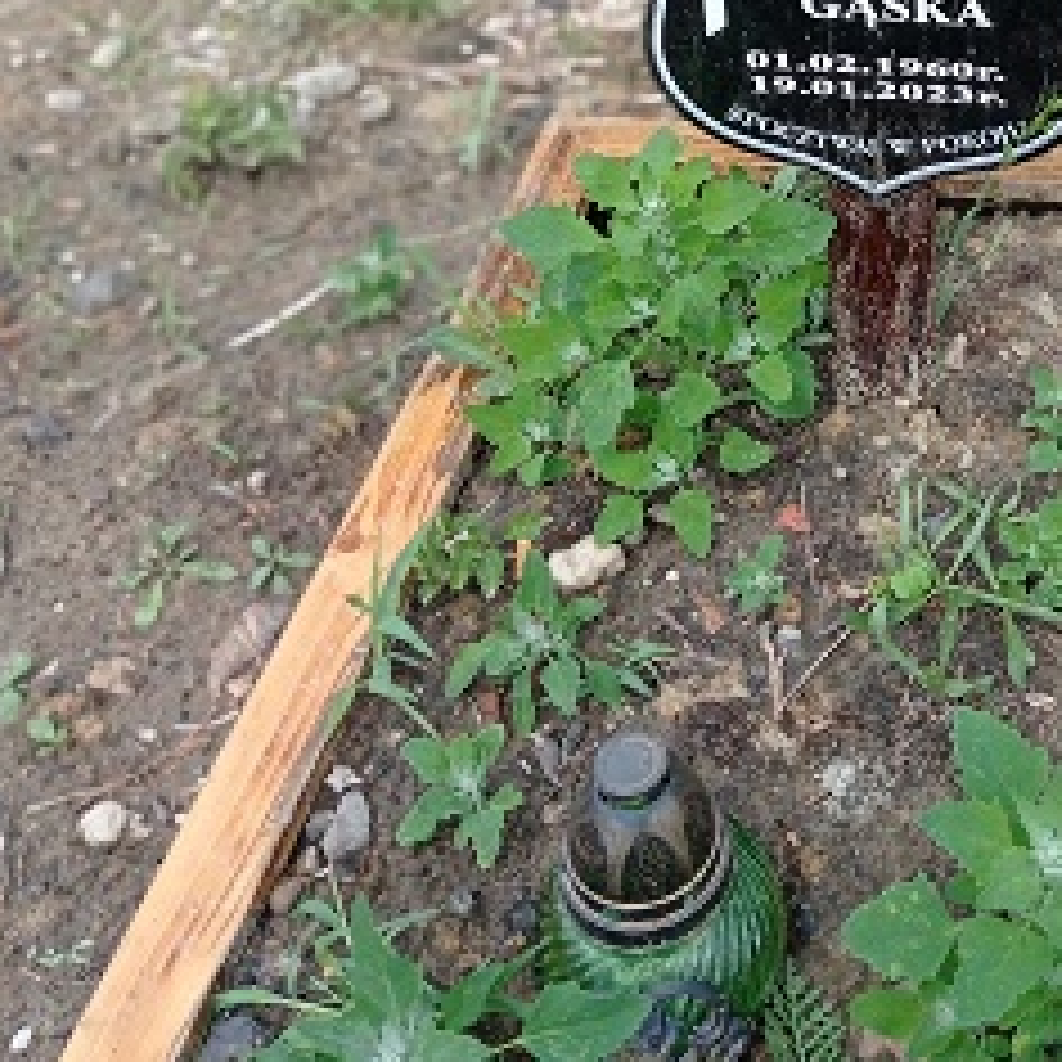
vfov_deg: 27.0
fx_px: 2083
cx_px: 914
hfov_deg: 27.8
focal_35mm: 60
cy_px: -7
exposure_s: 1/1626
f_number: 1.79
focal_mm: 4.74
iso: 102
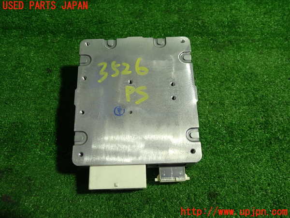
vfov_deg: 46.8
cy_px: 109
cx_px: 145
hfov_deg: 60.0
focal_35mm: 30
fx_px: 251
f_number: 2.3
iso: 200
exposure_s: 1/50
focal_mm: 5.4
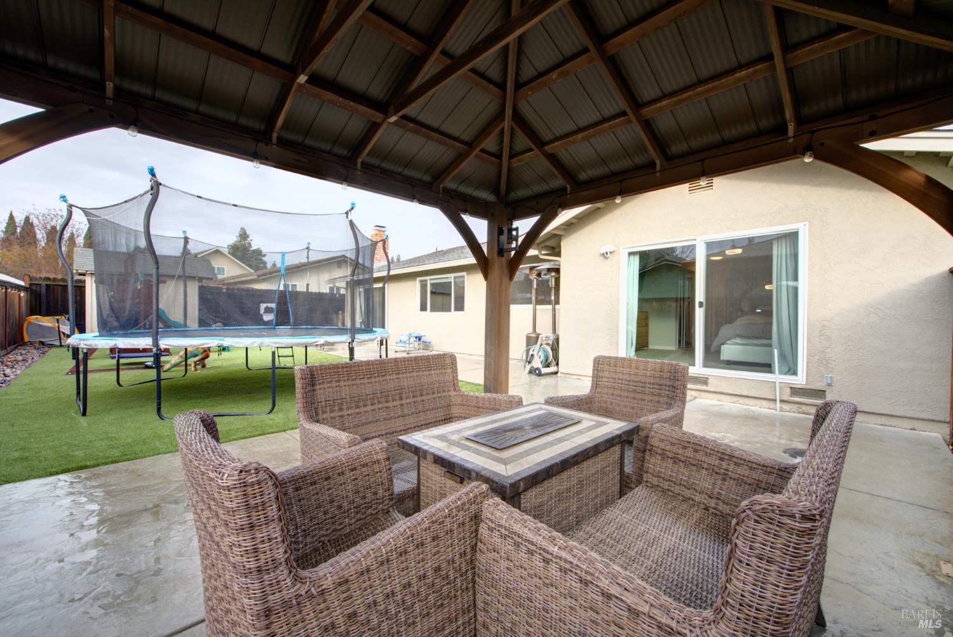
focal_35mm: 14
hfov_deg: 104.2
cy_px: 318
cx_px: 476
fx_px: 371
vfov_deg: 81.3
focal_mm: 14
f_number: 14
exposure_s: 1/13
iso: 100
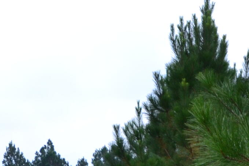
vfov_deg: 6.4
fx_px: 1473
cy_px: 241
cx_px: 15
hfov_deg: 9.6
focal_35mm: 213
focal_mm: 32
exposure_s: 1/250
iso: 400
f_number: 10
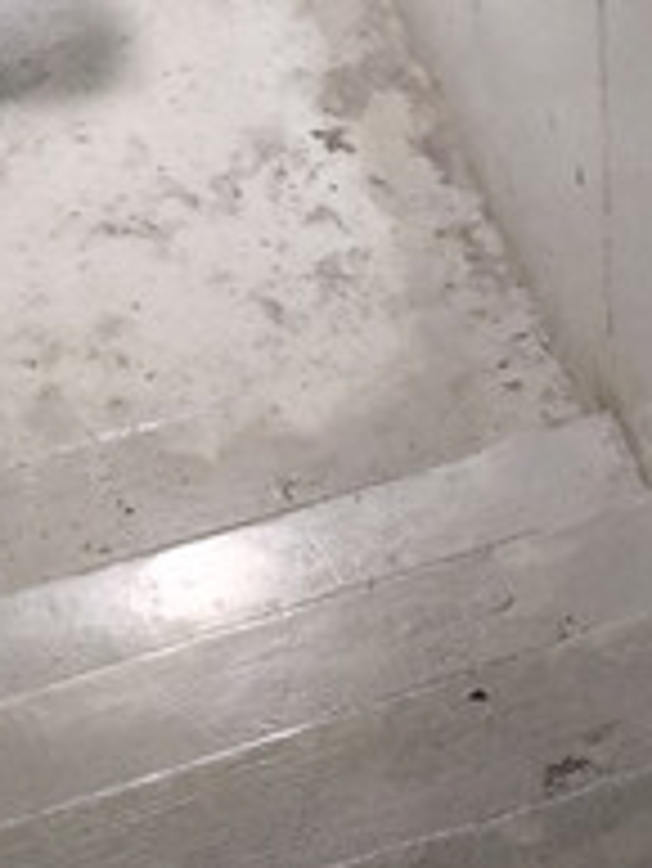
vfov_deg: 25.3
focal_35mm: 75
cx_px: 605
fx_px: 1881
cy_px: 765
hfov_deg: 19.3
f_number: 1.8
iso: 400
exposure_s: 1/25
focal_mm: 4.22
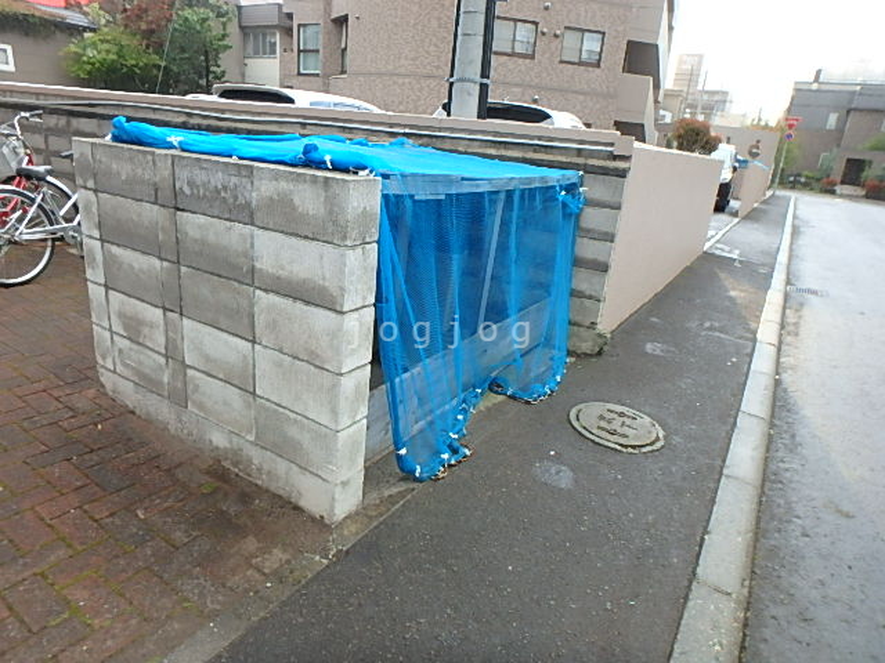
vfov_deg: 63.4
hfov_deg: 79.0
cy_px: 332
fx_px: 537
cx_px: 442
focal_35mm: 21
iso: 200
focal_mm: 3.7
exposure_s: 1/60
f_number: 3.5
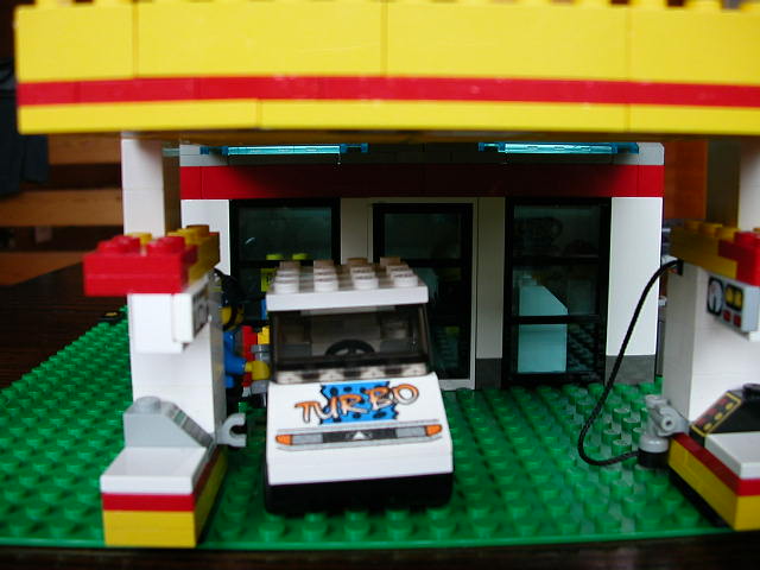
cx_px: 380
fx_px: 812
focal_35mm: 37
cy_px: 285
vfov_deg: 38.7
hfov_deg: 50.1
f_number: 2.7
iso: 100
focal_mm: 5.6
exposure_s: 1/5.9
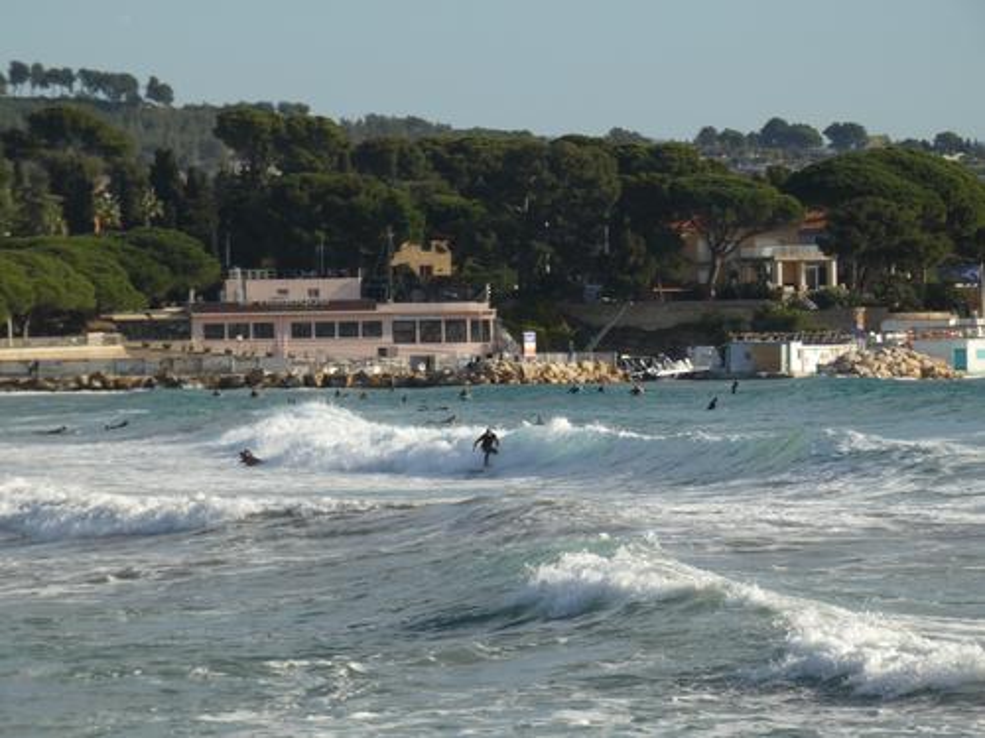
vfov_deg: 6.3
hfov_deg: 8.4
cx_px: 492
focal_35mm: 236
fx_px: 6715
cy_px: 369
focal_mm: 42.3
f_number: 7.1
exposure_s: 1/250
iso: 80
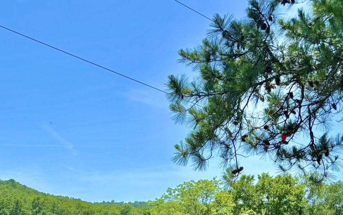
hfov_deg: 34.5
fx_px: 533
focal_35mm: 57
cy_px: 251
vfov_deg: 21.3
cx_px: 63
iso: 50
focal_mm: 5.96
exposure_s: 1/3311
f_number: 1.6
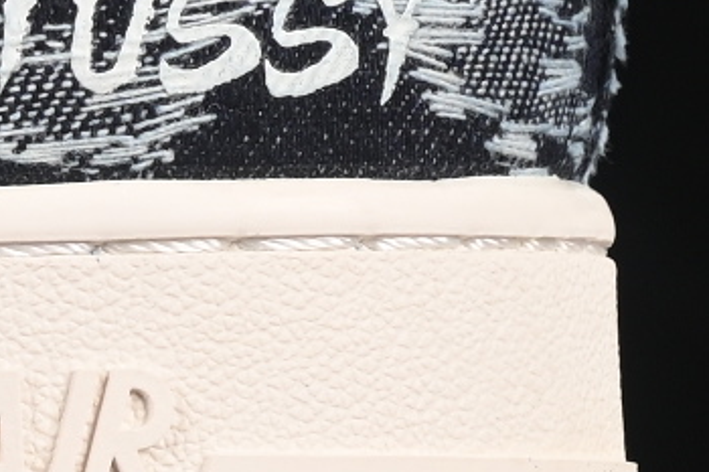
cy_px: -429
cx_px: -1256
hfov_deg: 3.4
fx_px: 11751
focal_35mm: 597
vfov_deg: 2.3
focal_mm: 50
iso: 160
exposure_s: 1/80
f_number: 7.1
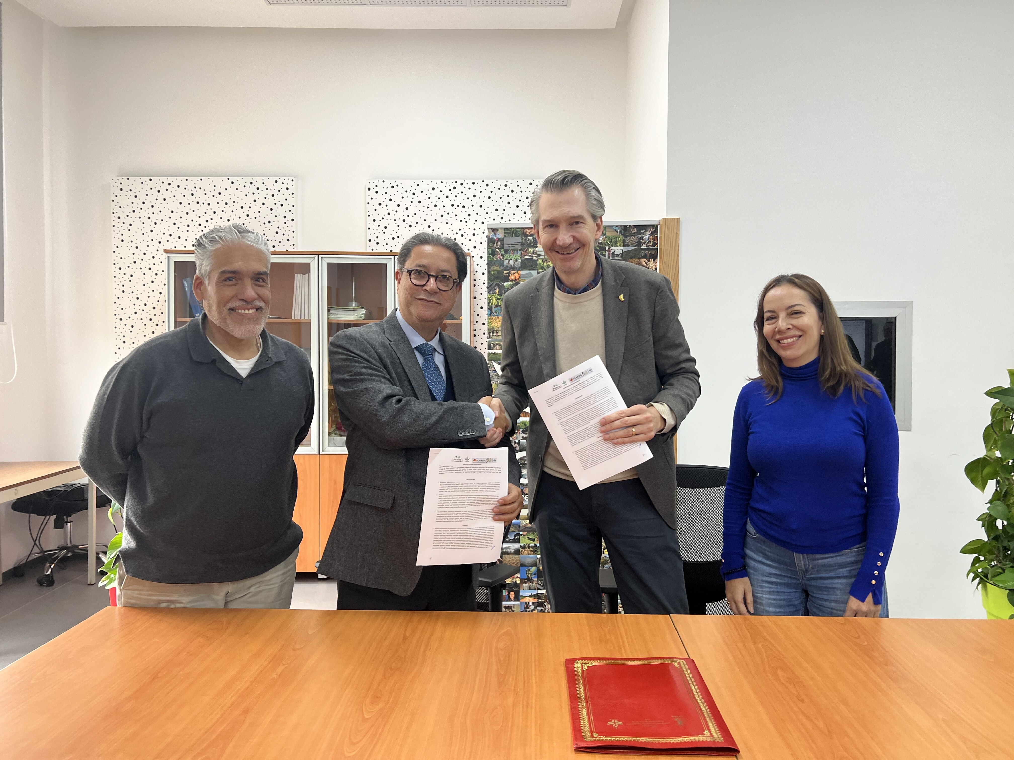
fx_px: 762
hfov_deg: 67.3
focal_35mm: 26
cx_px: 507
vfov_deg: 53.1
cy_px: 380
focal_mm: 5.7
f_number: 1.5
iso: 100
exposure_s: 1/100
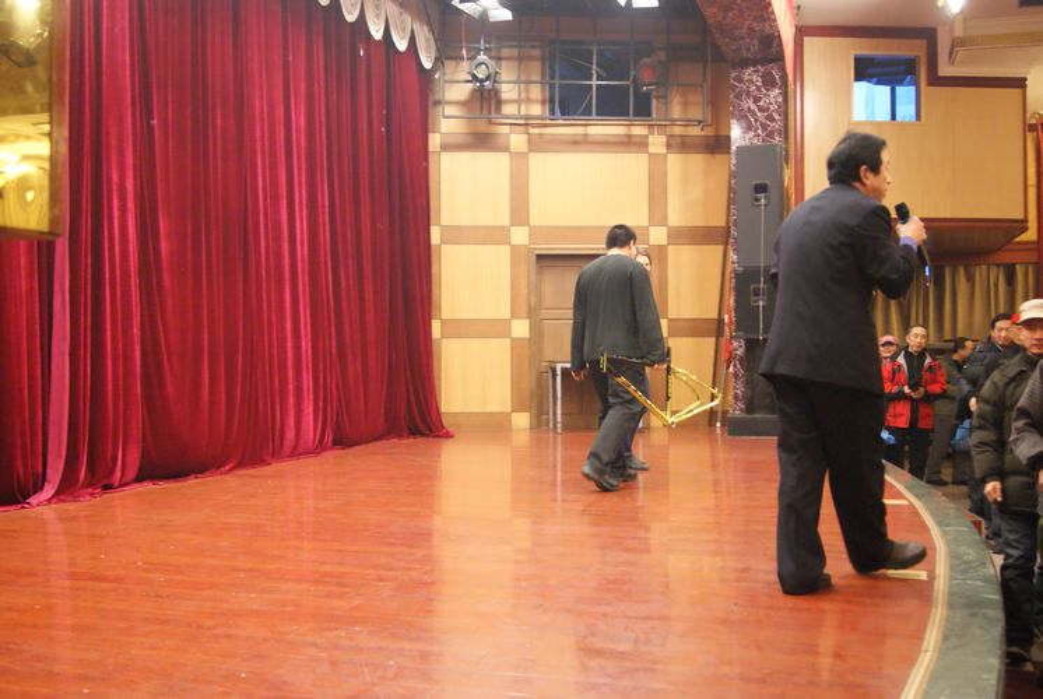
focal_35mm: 36
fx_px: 1045
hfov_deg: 53.1
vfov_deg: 37.0
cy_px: 350
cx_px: 522
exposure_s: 1/40
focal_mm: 24
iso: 1600
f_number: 4.5
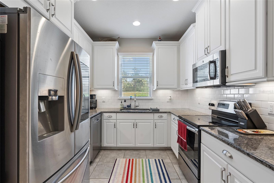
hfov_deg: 96.7
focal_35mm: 16
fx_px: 122
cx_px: 137
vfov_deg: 73.8
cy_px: 92
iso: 400
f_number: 8
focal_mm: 16
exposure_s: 1/6
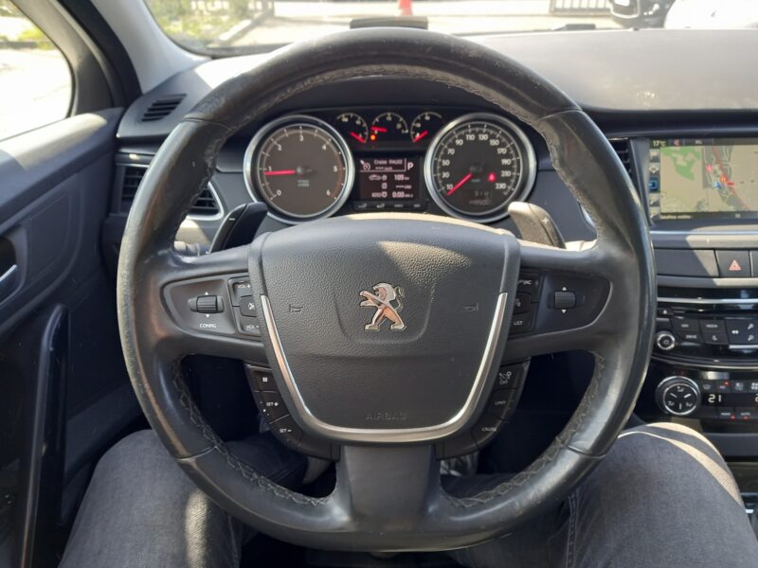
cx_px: 379
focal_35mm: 25
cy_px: 284
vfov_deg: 54.9
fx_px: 547
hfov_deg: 69.4
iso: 64
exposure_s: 1/50
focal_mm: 4.6
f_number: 2
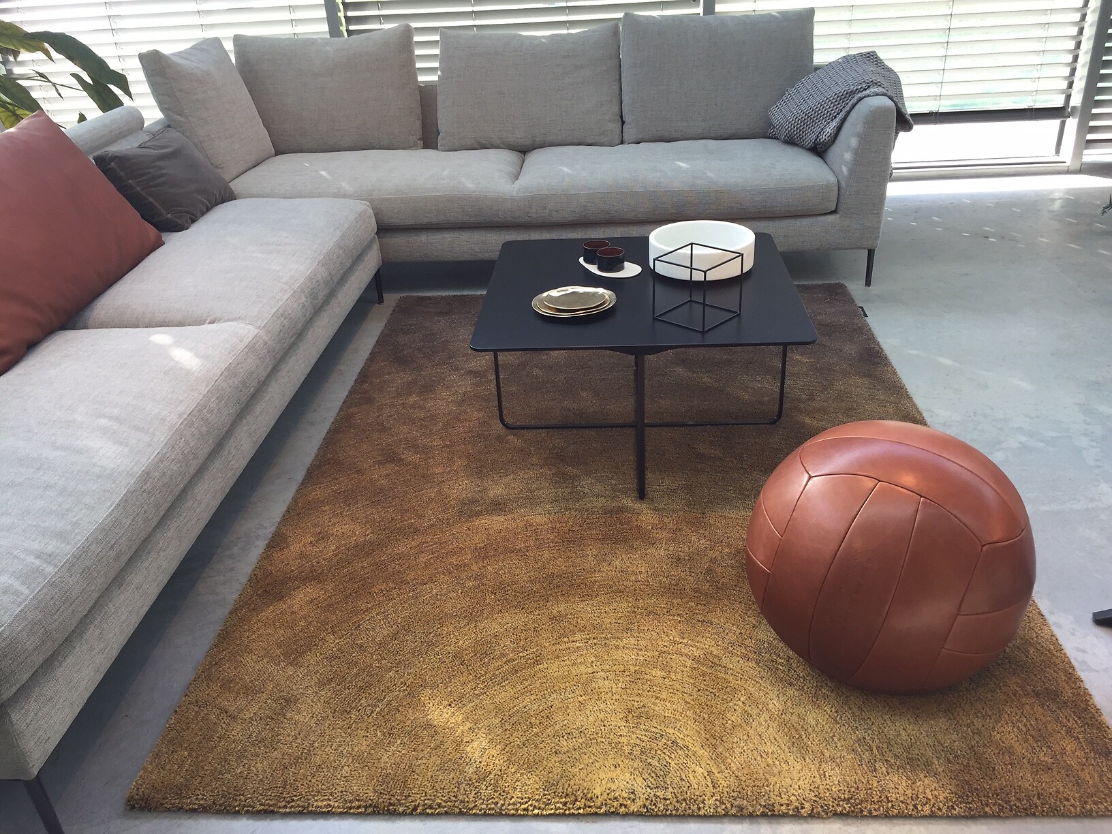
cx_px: 556
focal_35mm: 29
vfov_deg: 48.2
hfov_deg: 61.7
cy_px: 417
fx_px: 932
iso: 40
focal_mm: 4.15
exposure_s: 1/50
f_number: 2.2
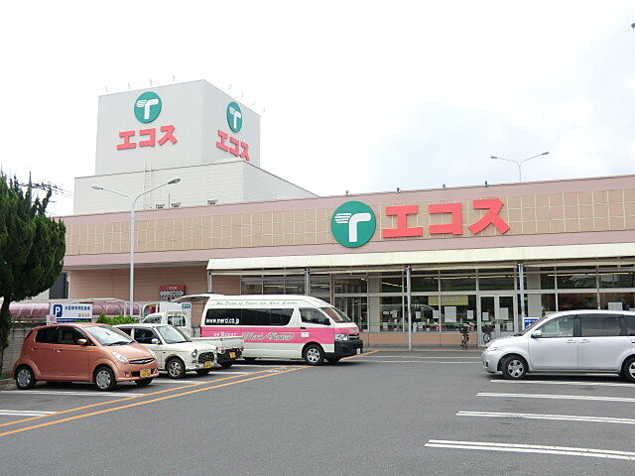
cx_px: 318
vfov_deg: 41.8
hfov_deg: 54.0
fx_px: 624
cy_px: 238
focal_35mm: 34
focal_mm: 6.1
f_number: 3.6
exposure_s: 1/250
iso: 80
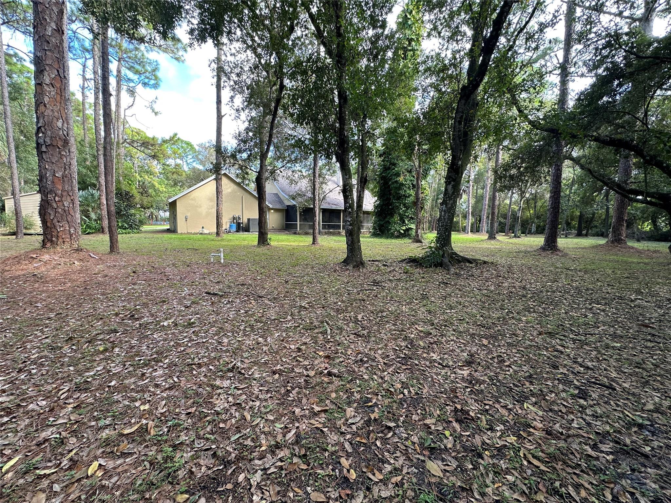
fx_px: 271
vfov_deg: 85.7
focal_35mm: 14
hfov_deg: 102.1
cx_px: 336
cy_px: 252
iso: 64
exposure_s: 1/99
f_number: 2.2
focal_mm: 2.22
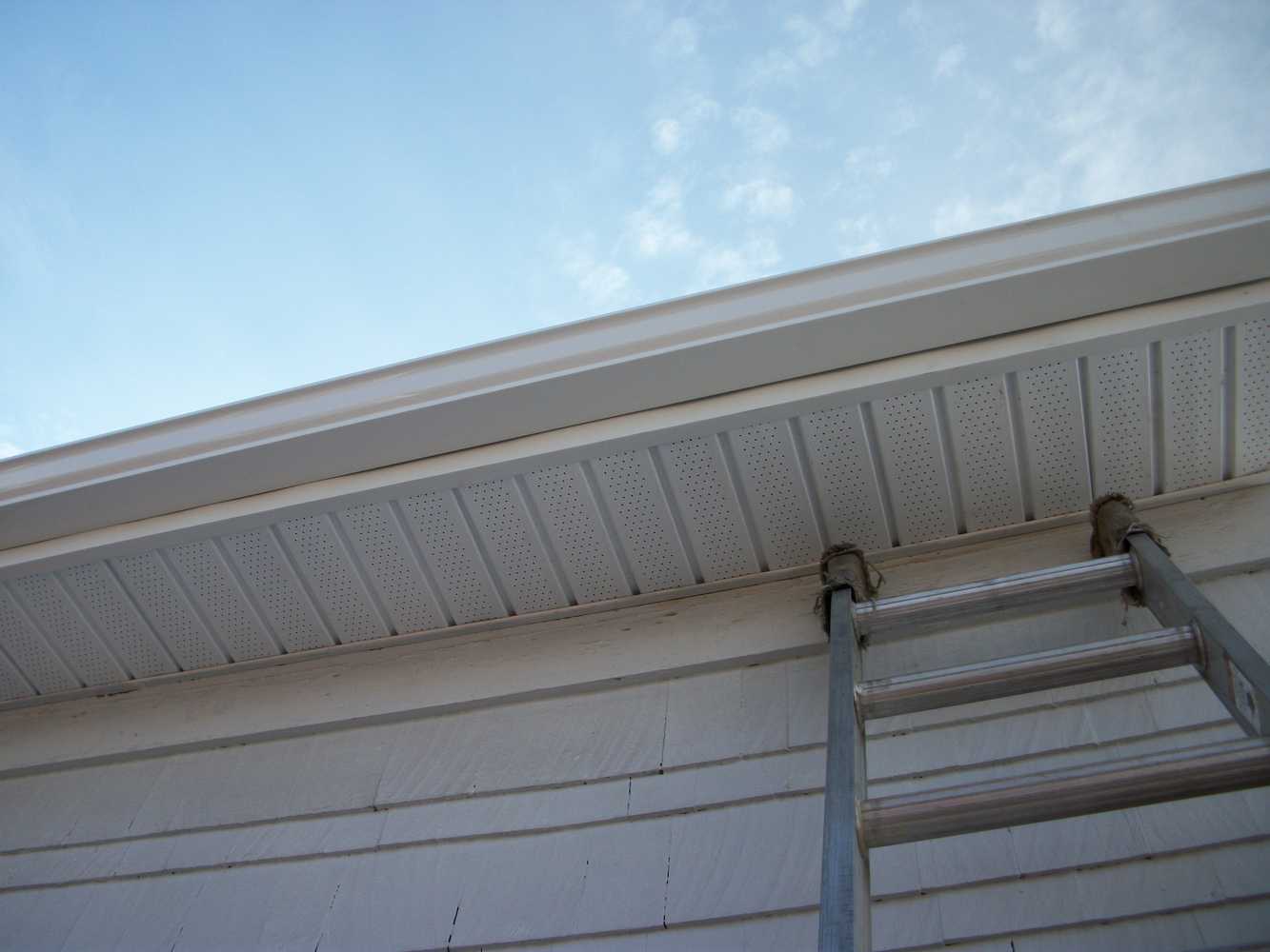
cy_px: 476
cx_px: 635
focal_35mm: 35
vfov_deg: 40.7
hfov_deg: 52.6
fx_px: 1284
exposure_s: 1/640
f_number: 3.1
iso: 80
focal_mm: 6.3
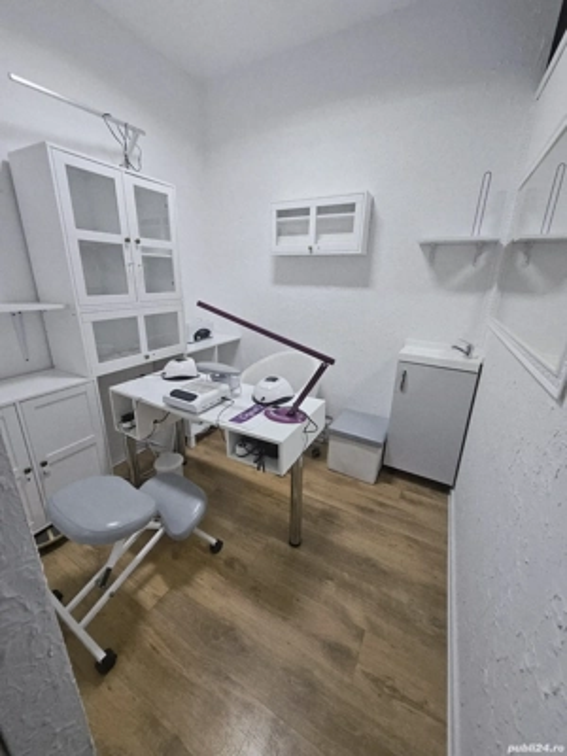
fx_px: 284
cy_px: 378
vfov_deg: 106.2
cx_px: 284
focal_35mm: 13
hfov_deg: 89.9
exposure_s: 1/50
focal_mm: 1.74
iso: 160
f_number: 2.2
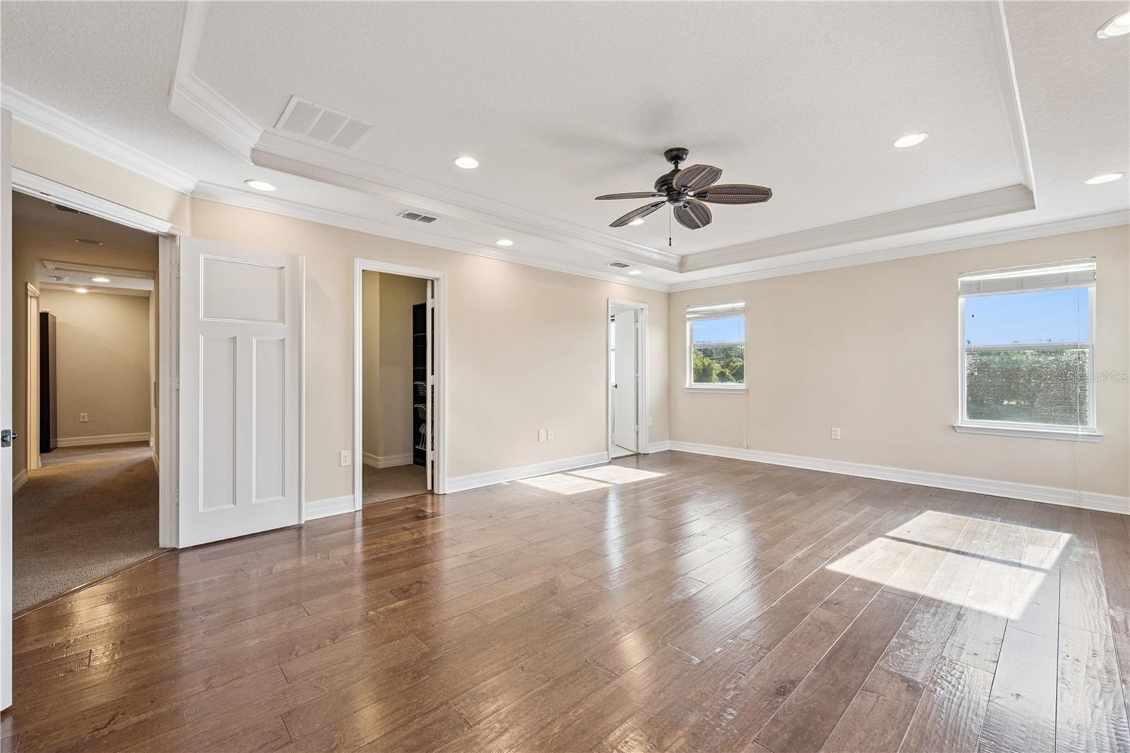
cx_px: 565
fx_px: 471
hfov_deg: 100.4
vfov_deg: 77.3
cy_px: 376
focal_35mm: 15
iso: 200
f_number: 9
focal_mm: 15
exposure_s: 1/50
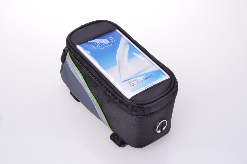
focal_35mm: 66
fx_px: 452
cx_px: 124
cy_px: 82
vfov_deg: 20.5
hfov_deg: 30.6
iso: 100
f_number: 20
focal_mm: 44
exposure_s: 1/60
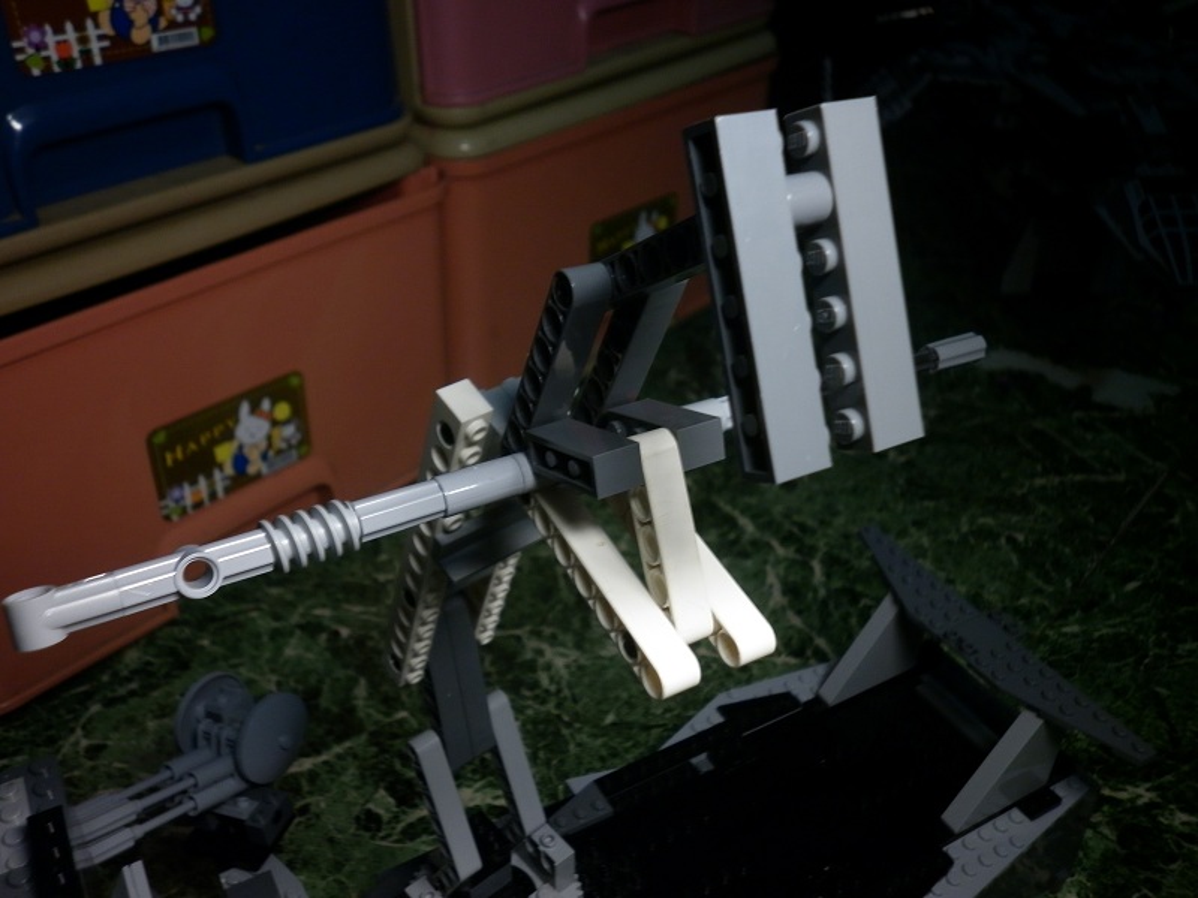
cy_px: 449
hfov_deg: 58.4
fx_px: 1073
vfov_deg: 45.4
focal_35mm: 31
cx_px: 599
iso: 100
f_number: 2.9
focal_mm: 5.6
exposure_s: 1/30
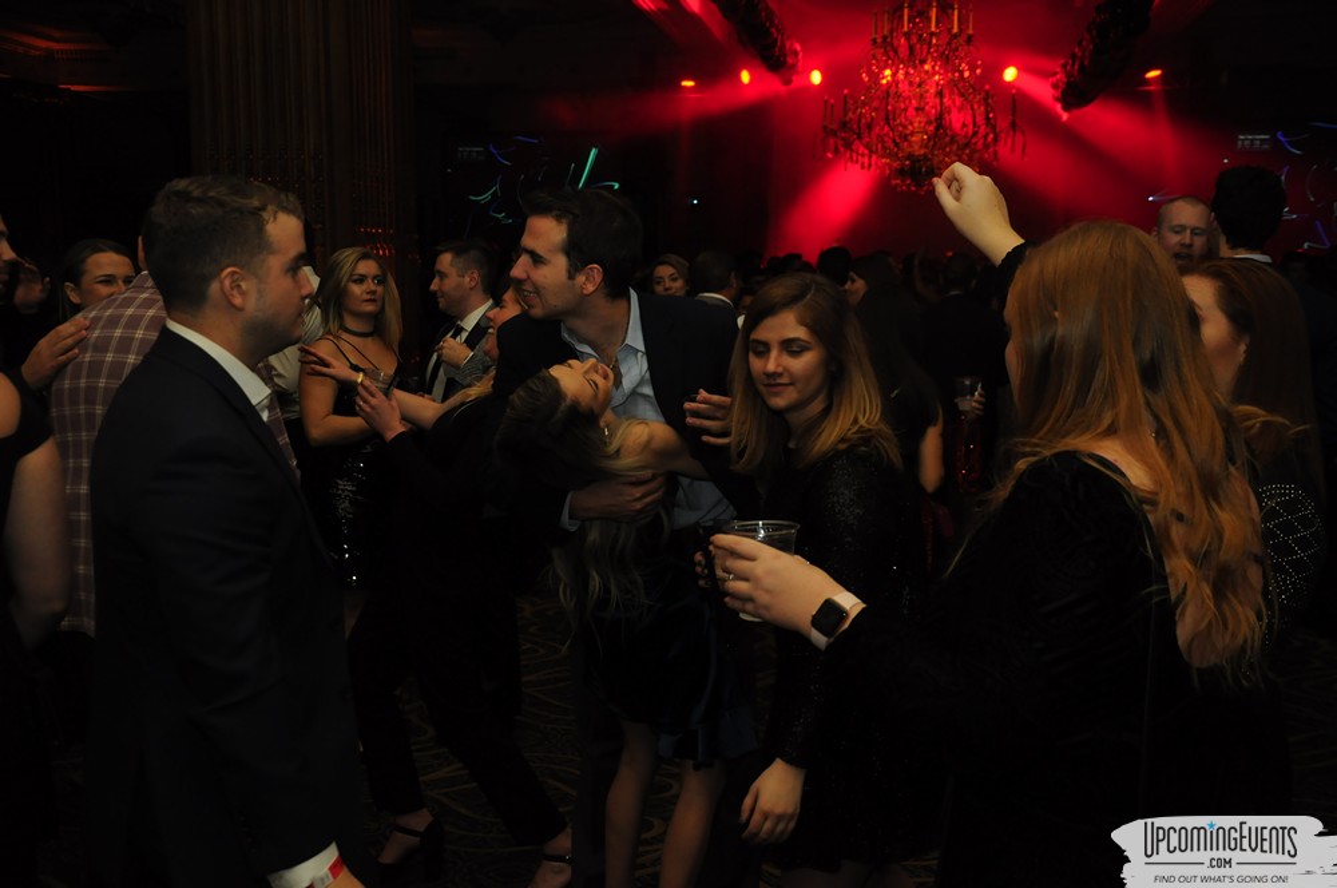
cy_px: 444
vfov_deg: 31.8
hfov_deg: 46.5
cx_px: 668
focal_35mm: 42
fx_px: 1558
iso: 800
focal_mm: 28
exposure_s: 1/60
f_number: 5.6
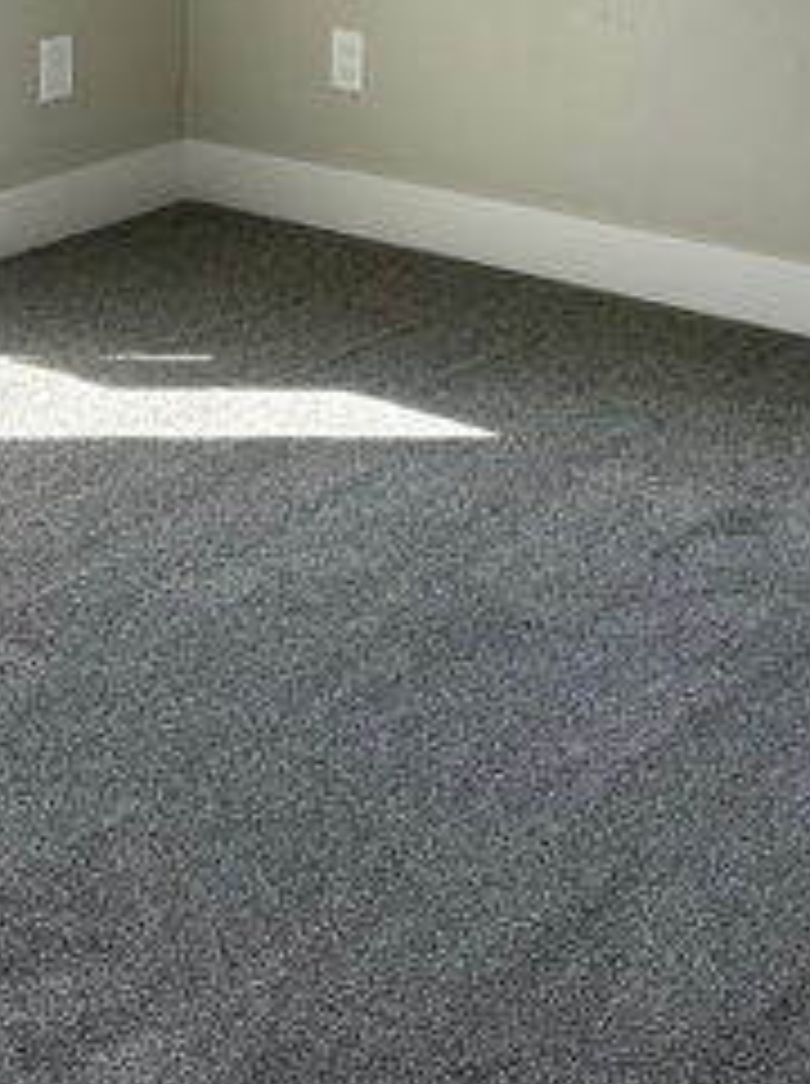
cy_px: -180
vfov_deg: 22.0
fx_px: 2596
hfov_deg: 17.7
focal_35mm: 83
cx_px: 526
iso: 64
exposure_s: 1/234
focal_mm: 5.96
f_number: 1.6
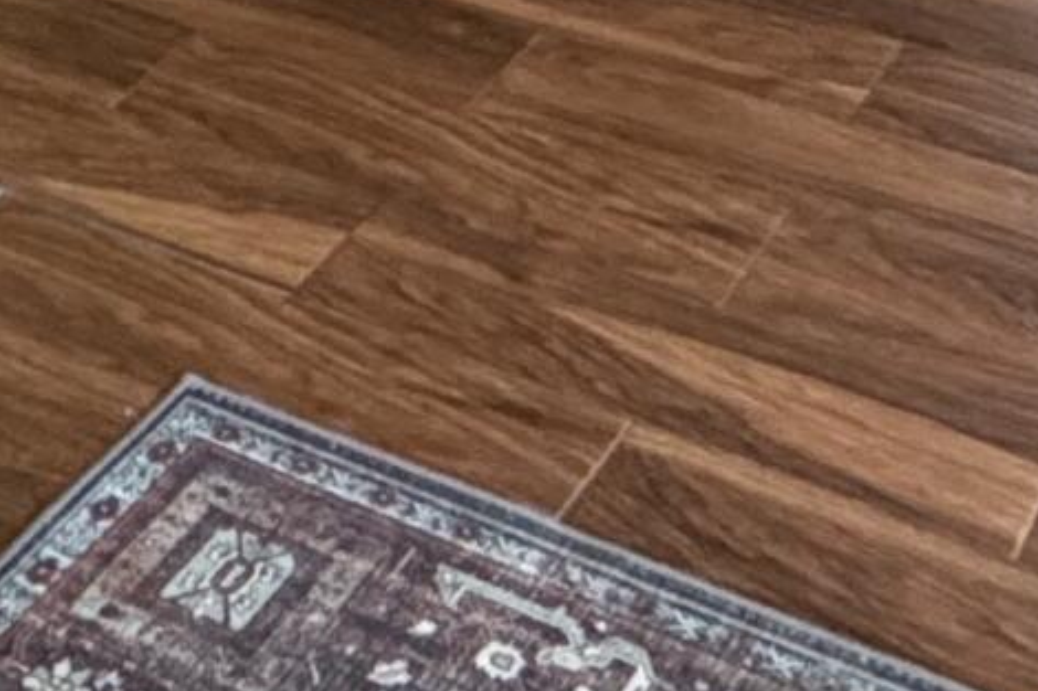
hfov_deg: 21.9
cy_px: -1254
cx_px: 484
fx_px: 2680
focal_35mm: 93
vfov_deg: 10.9
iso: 500
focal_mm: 2.22
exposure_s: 1/60
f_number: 2.2
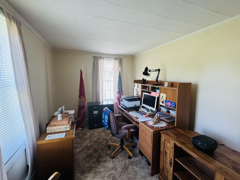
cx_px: 124
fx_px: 111
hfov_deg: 94.5
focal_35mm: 16
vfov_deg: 78.1
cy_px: 87
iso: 320
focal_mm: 2.22
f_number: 2.2
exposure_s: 1/60
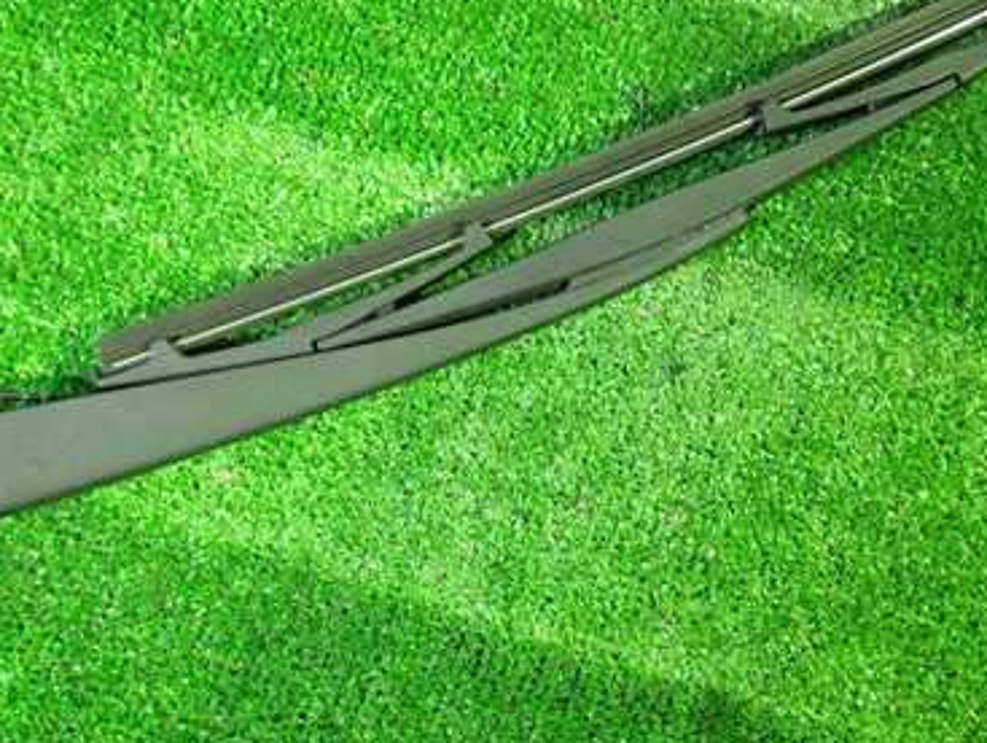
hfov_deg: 38.8
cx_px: 436
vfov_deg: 29.6
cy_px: 285
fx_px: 1399
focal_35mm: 49
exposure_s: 1/25
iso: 800
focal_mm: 5.4
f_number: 2.3
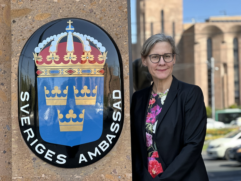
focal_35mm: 77
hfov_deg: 25.3
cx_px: 120
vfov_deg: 19.1
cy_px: 90
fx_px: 536
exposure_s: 1/121
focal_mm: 9
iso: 50
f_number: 2.8
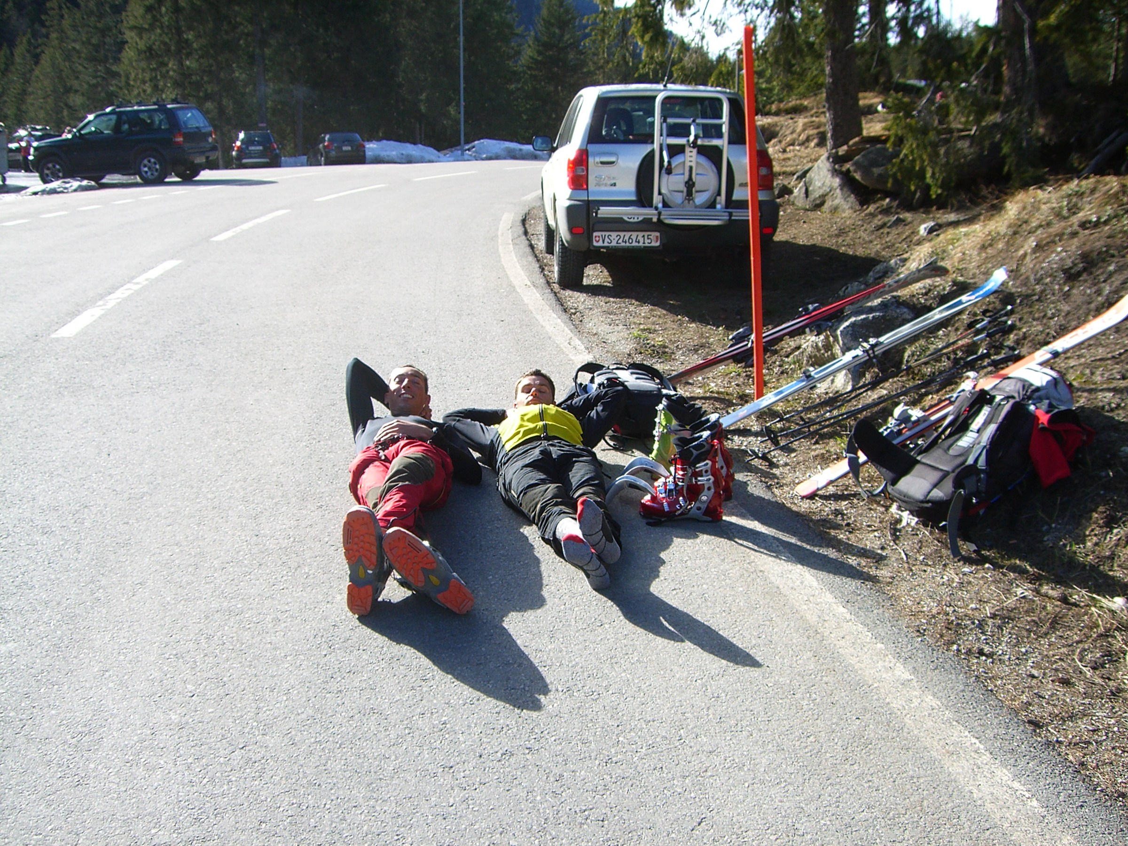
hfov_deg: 49.0
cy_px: 423
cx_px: 564
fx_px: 1238
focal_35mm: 38
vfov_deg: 37.7
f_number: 4.3
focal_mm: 6.2
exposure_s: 1/250
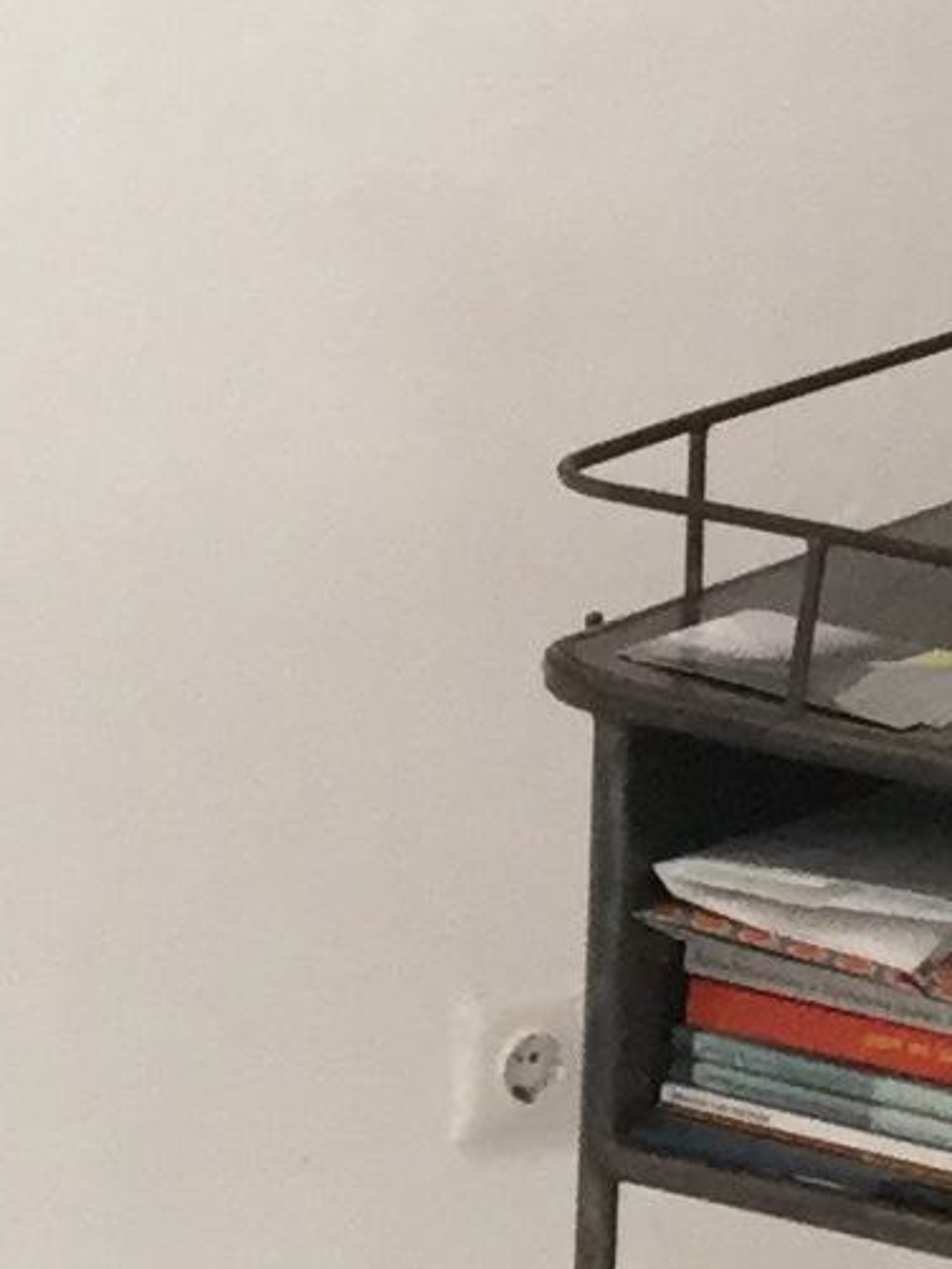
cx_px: 284
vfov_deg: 9.7
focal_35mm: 202
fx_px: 7404
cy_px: -170
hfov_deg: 7.4
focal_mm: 3.3
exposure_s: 1/30
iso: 32
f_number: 2.4
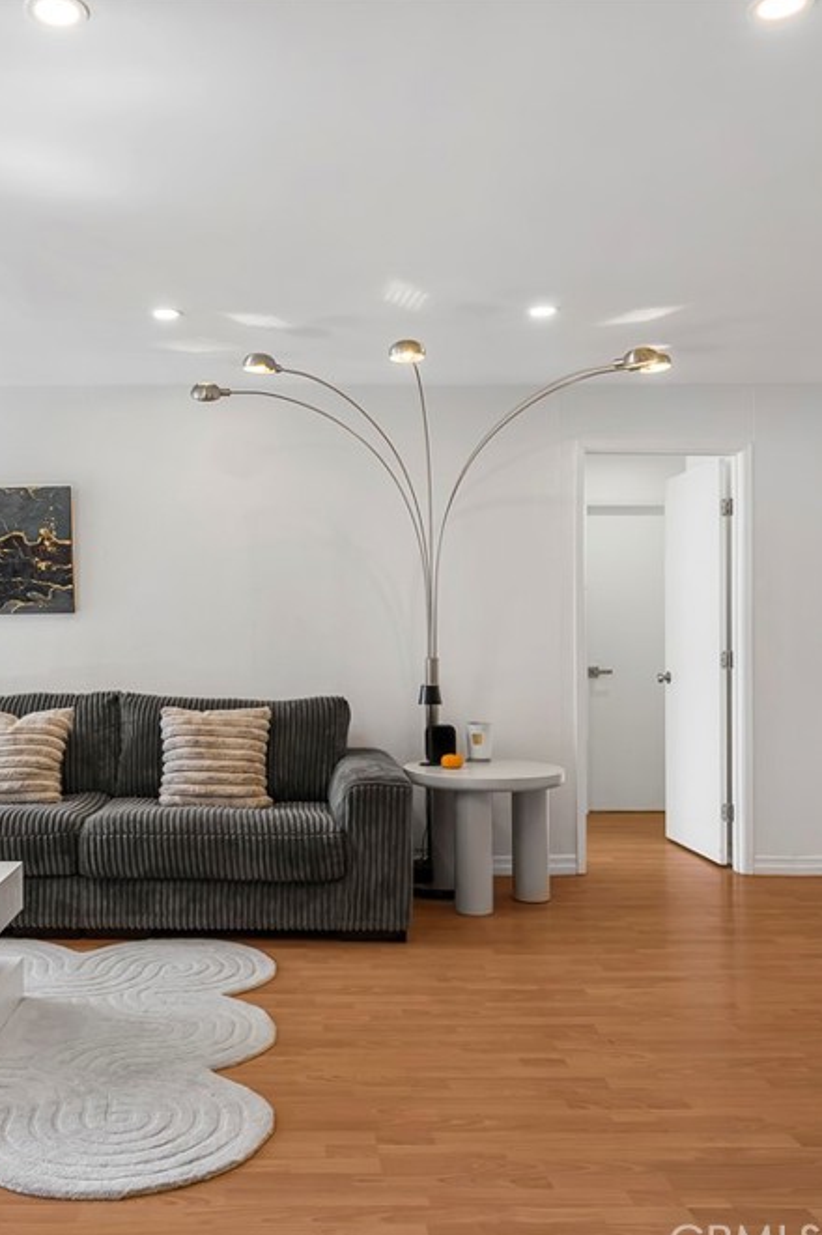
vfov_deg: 60.3
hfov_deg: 41.8
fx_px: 1063
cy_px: 631
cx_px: 276
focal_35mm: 31
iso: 320
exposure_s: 1/2
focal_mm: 20
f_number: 9.5
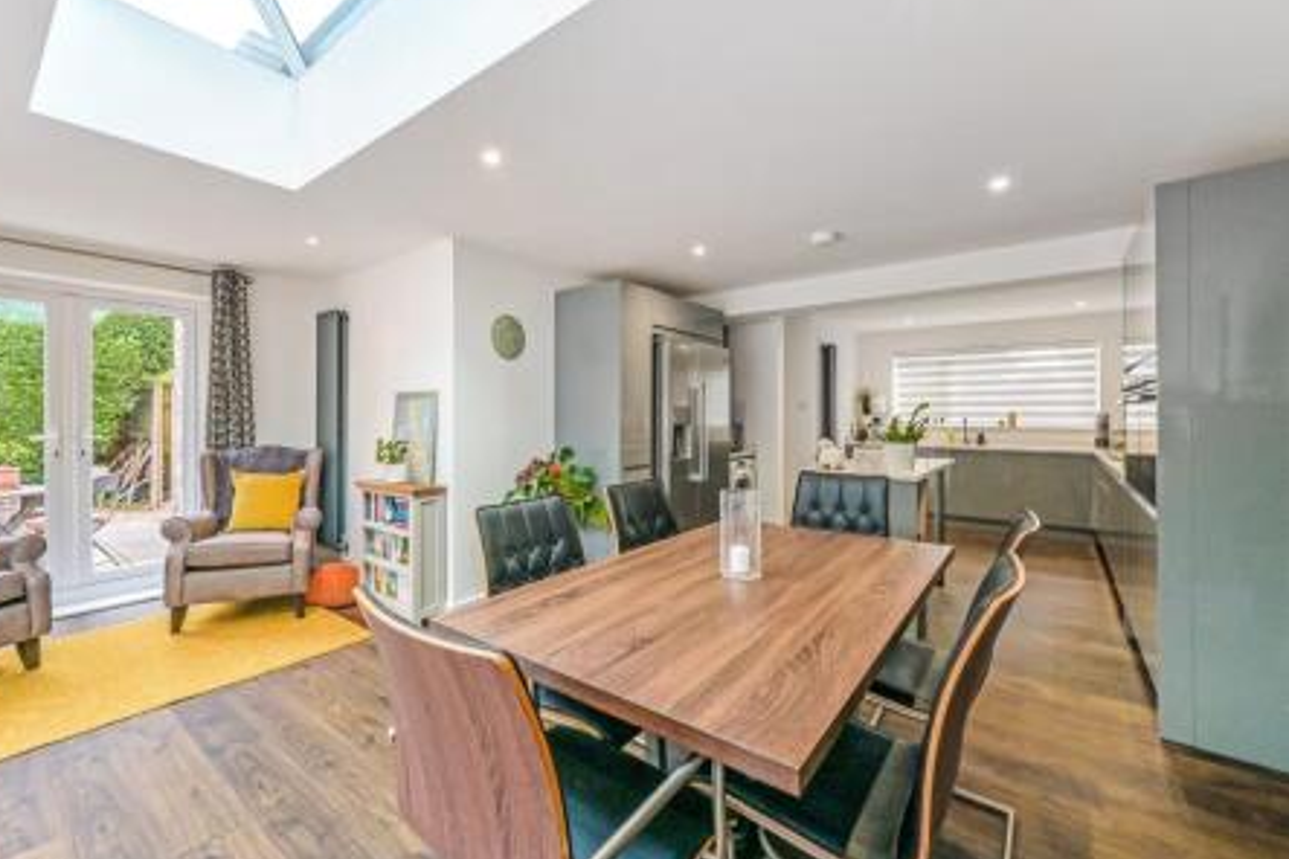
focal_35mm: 15
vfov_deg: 77.3
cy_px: 414
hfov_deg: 100.2
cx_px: 601
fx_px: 537
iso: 400
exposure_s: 1/3
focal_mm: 14
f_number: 13
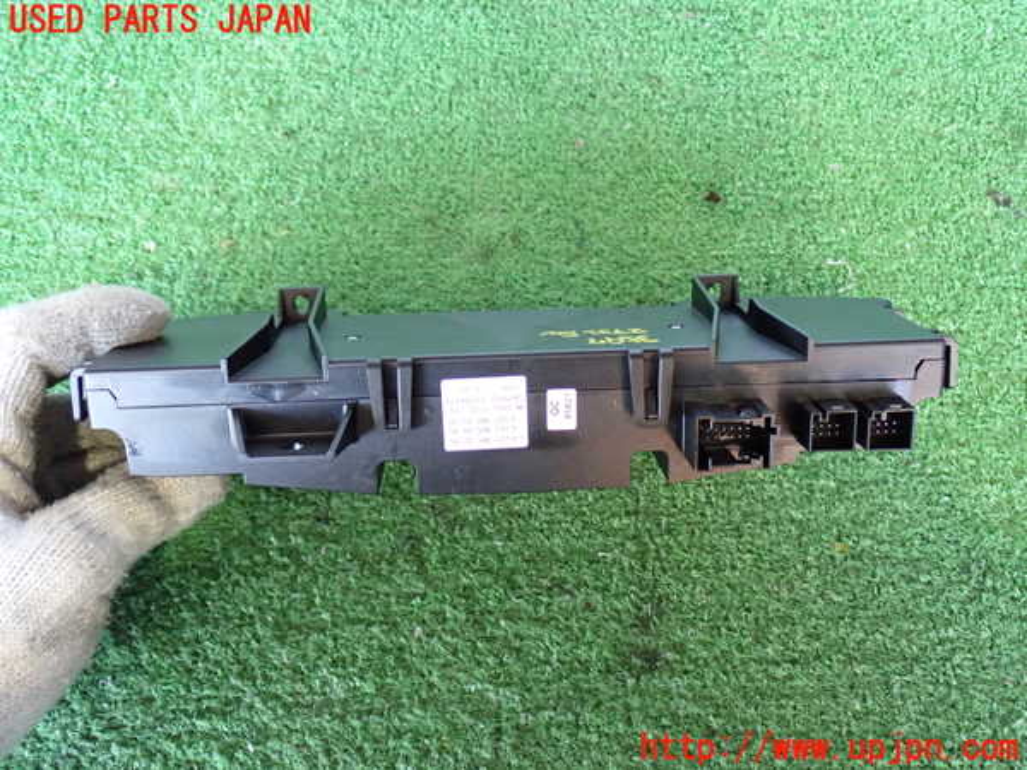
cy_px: 385
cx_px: 514
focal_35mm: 38
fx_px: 1127
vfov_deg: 37.7
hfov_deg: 49.0
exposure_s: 1/40
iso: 640
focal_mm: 6.83
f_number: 2.7
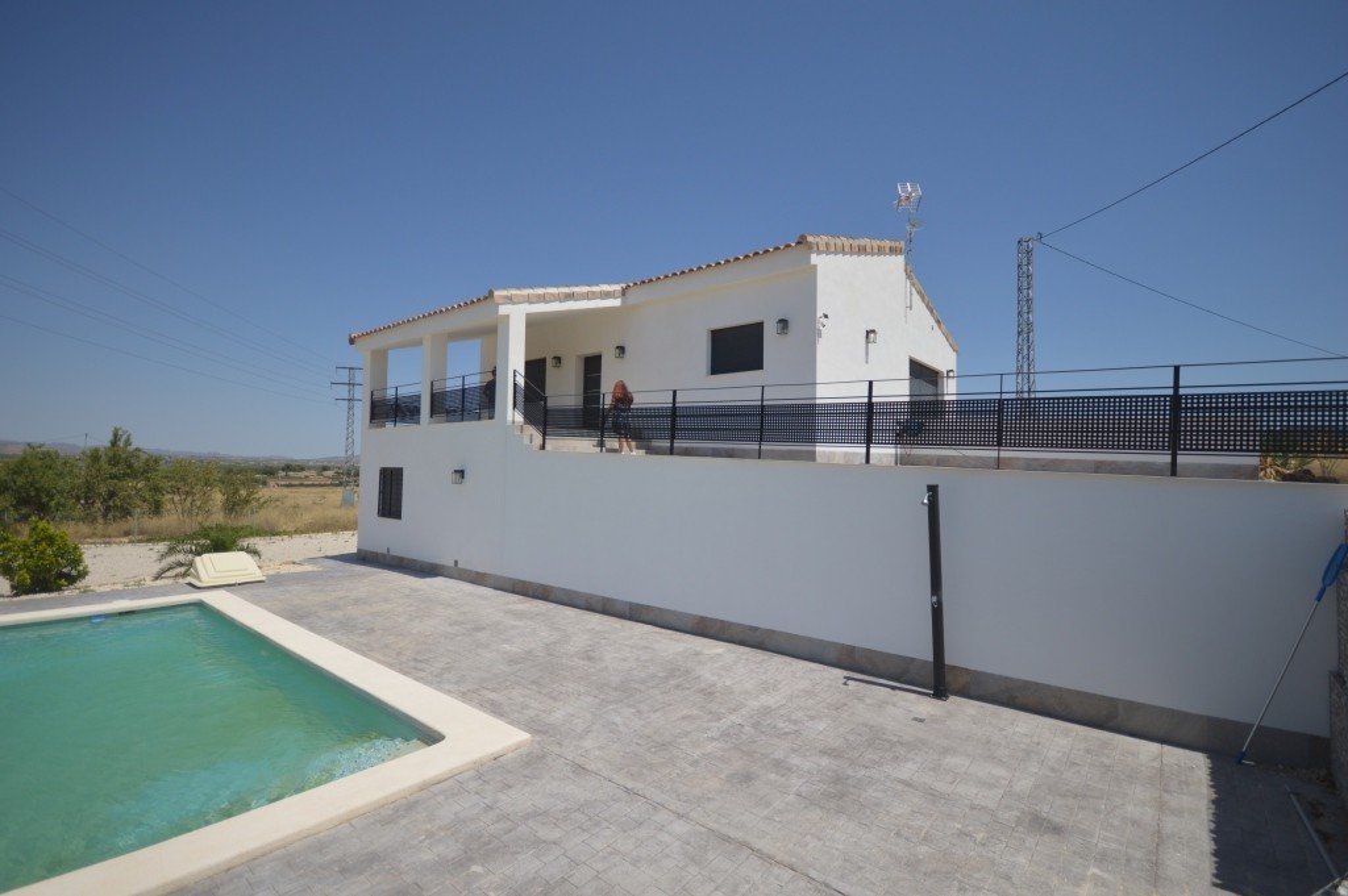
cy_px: 448
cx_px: 674
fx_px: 561
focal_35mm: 15
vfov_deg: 77.2
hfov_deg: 100.4
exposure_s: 1/1250
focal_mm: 10
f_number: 4
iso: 100
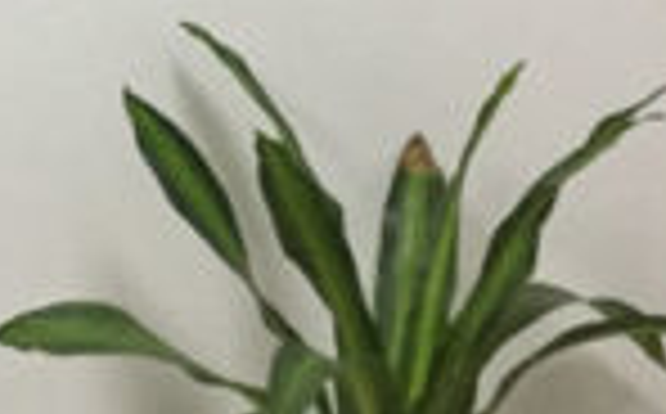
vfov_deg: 9.2
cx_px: -310
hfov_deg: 14.7
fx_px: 2410
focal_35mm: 133
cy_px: -410
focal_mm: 4.15
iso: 160
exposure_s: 1/33
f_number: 2.2
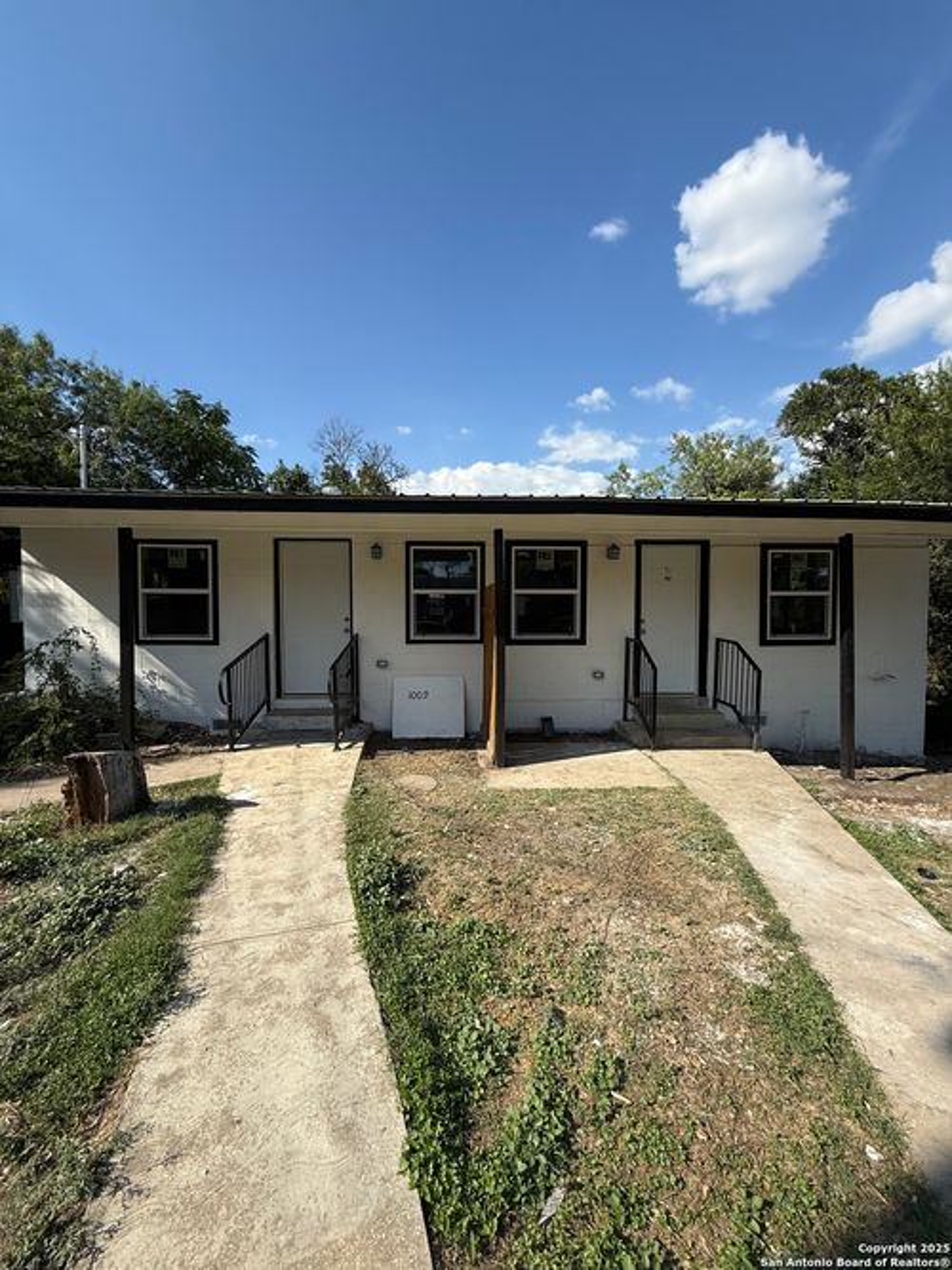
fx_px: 514
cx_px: 476
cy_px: 635
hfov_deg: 85.7
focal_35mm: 14
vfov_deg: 102.1
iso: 50
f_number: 2.2
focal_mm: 2.22
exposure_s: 1/1745
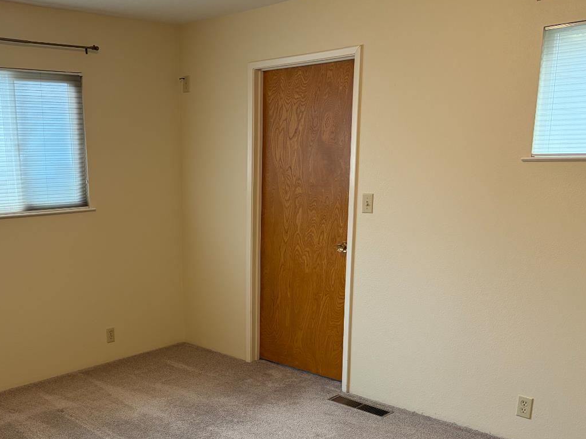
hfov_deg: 47.7
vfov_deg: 37.2
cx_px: 168
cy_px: 306
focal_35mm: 38
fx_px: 643
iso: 160
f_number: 1.6
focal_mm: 5.96
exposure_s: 1/120
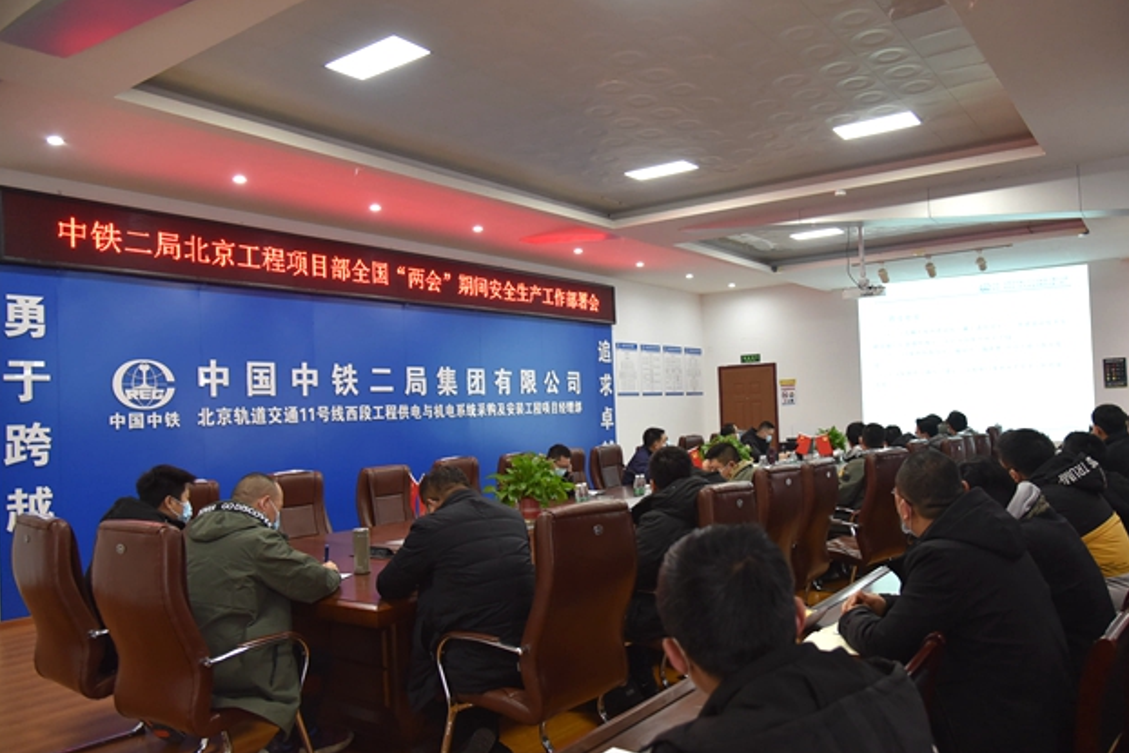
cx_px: 615
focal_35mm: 27
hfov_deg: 67.2
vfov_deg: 47.9
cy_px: 387
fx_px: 847
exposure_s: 1/60
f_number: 4
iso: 2200
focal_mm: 24
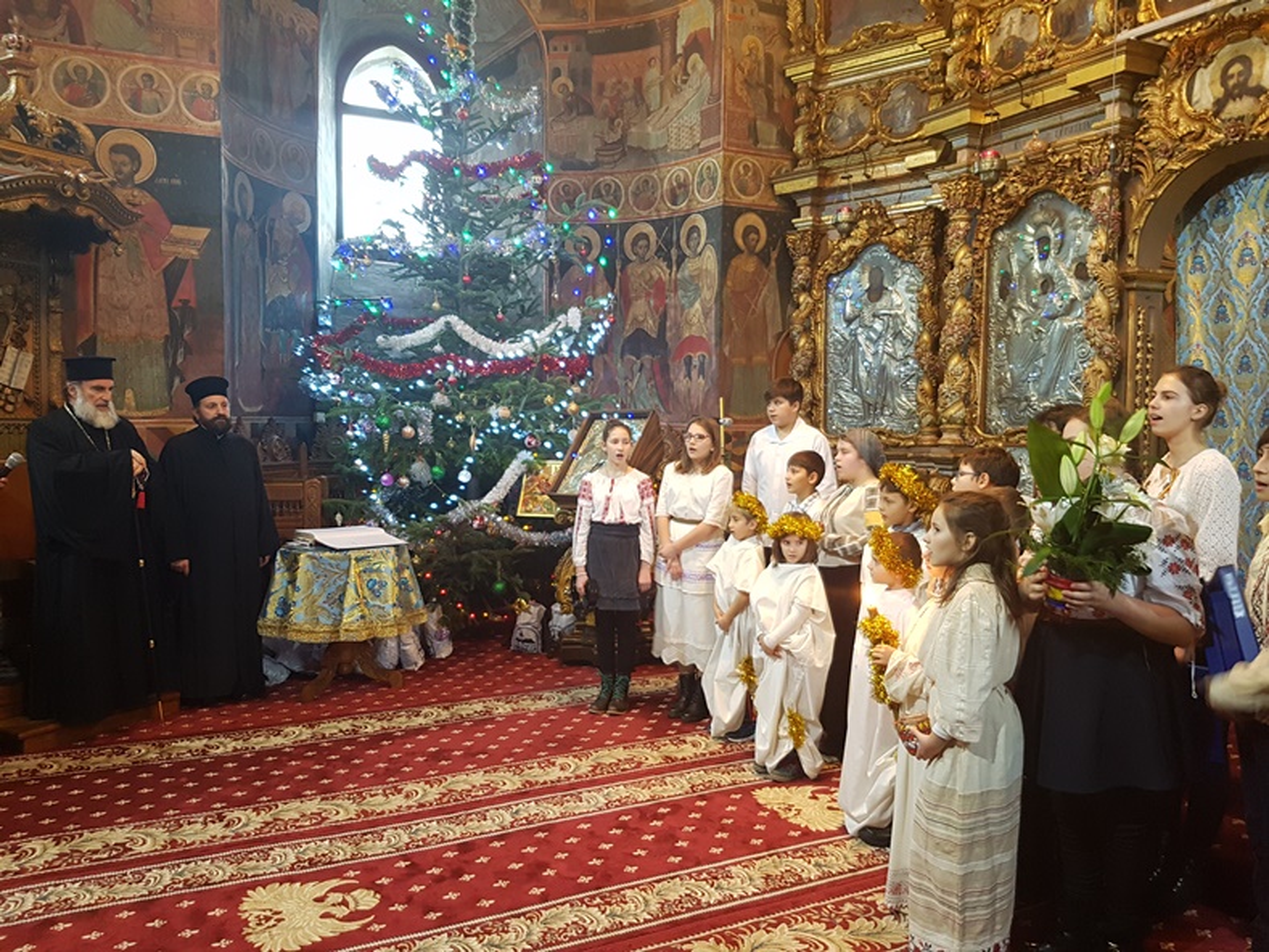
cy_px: 476
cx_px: 634
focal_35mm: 26
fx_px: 953
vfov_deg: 53.1
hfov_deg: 67.3
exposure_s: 1/10
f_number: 1.7
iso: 200
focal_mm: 4.2
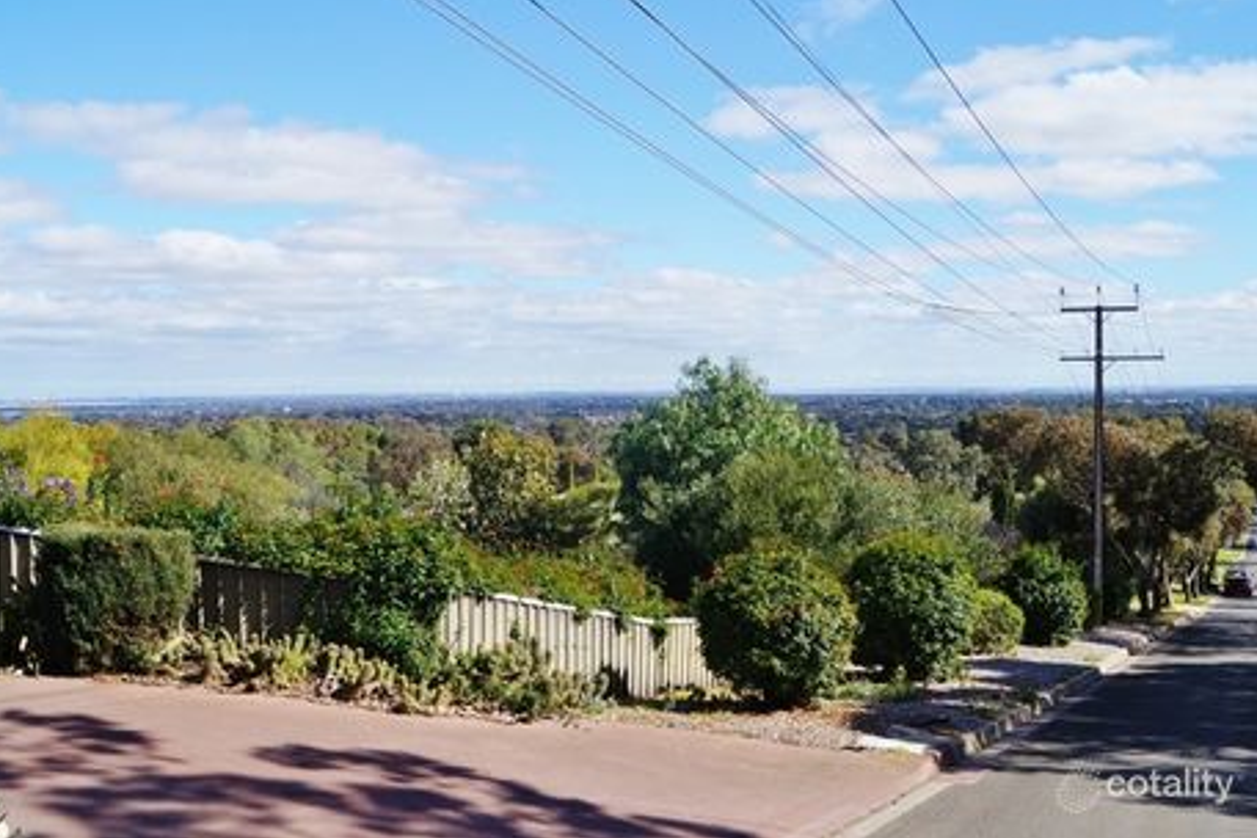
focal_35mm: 34
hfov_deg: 55.8
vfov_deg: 38.9
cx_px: 631
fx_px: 1187
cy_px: 409
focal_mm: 22
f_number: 13
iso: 100
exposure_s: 1/160
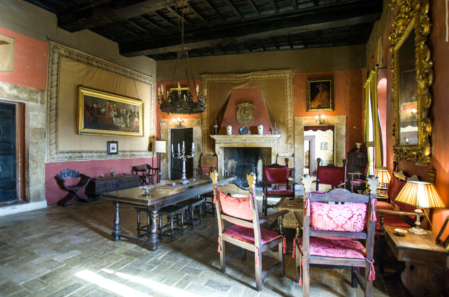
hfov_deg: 90.1
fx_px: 224
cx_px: 224
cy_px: 148
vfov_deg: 67.1
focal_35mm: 18
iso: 200
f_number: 3.5
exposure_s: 1/30
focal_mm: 12
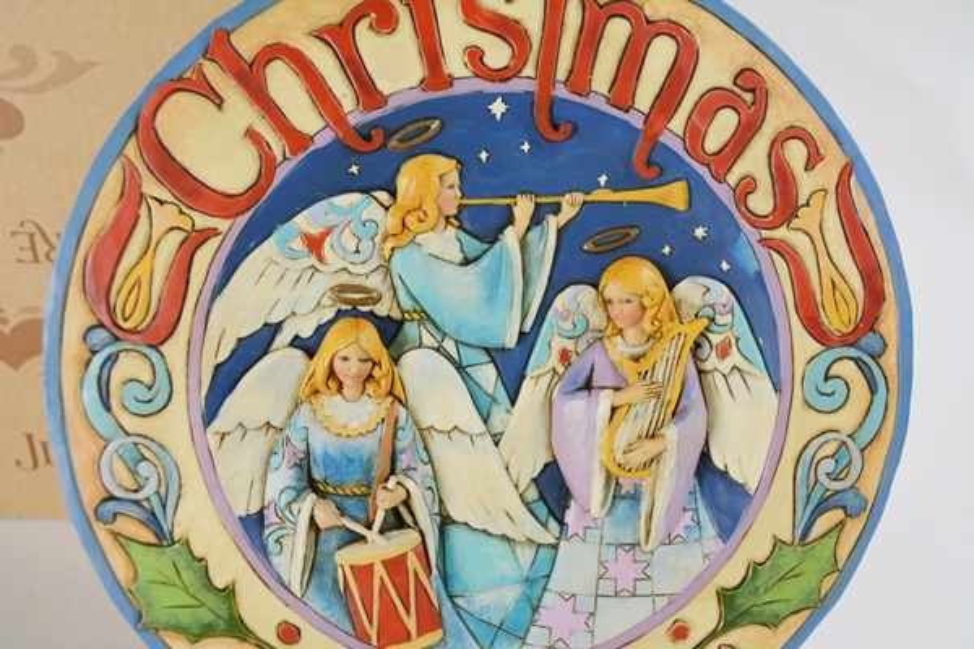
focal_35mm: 33
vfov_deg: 40.0
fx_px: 893
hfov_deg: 57.2
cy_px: 324
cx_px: 487
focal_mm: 22
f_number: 5.6
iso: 400
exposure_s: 1/125
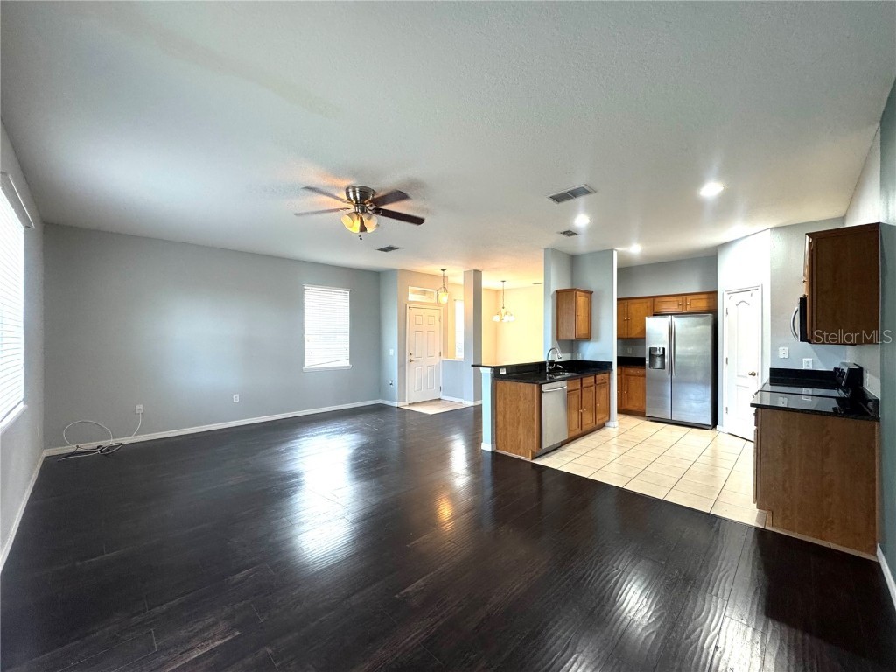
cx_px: 448
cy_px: 336
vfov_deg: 85.7
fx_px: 362
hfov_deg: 102.1
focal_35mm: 14
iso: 250
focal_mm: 2.22
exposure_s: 1/60
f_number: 2.2
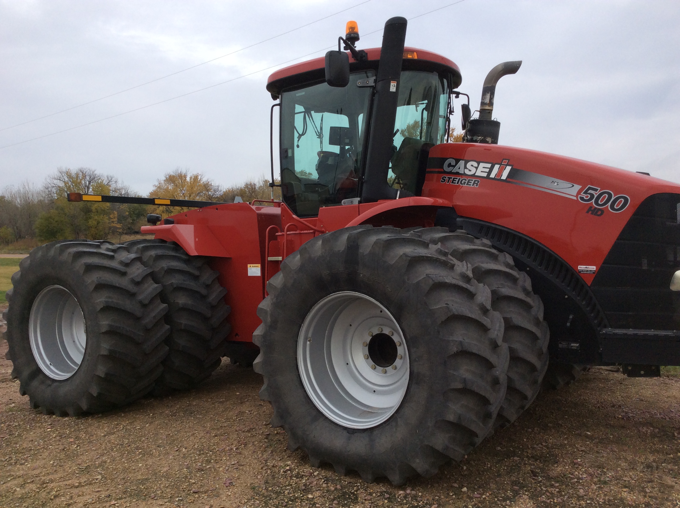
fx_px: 628
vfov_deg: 44.1
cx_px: 340
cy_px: 254
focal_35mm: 32
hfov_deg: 56.9
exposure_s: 1/733
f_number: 2.4
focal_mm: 3.3
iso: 32
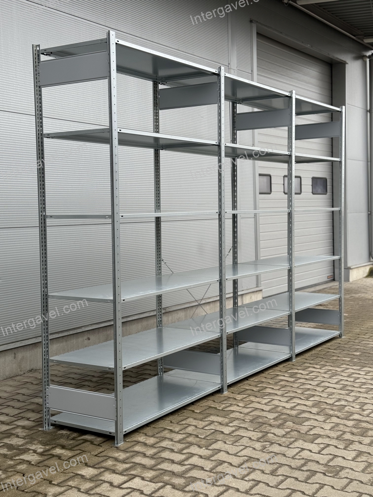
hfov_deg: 30.3
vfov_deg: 39.7
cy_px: 248
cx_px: 186
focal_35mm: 48
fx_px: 690
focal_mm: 6.76
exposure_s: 1/593
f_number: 1.78
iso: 64
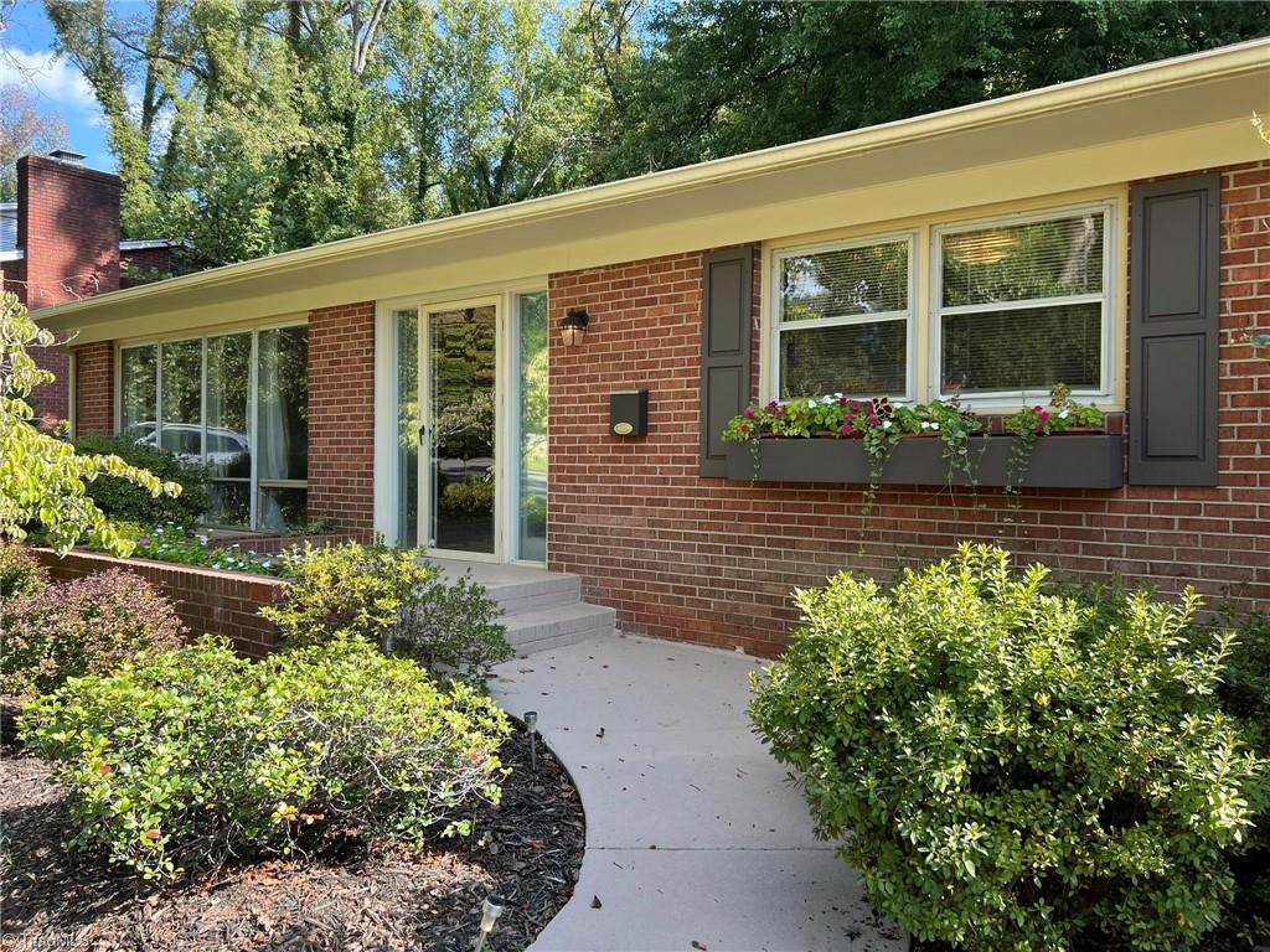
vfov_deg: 53.1
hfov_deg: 67.3
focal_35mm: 26
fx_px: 954
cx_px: 635
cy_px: 476
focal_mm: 5.7
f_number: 1.5
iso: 50
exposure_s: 1/601
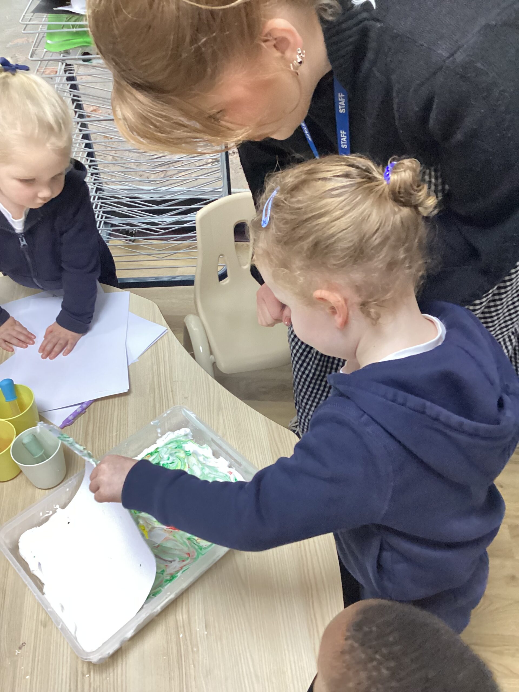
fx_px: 620
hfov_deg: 45.4
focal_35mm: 31
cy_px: 346
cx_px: 260
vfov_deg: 58.4
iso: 320
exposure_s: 1/50
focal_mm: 3.3
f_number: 2.4
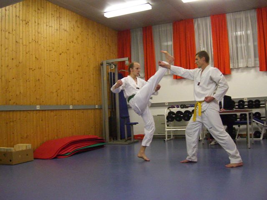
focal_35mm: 38
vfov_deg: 37.7
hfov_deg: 49.0
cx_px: 134
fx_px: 293
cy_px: 100
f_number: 2.8
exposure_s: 1/100
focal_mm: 7.9
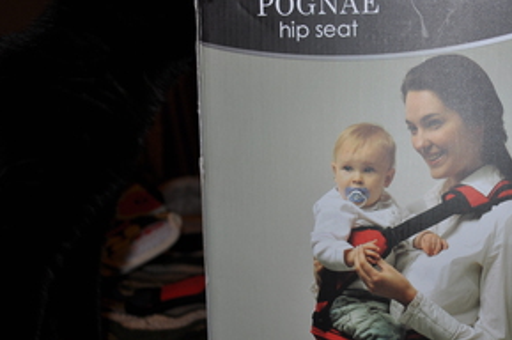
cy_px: 220
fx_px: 597
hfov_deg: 44.8
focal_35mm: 42
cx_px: 386
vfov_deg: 31.6
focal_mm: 18
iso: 200
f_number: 3.5
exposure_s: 1/60
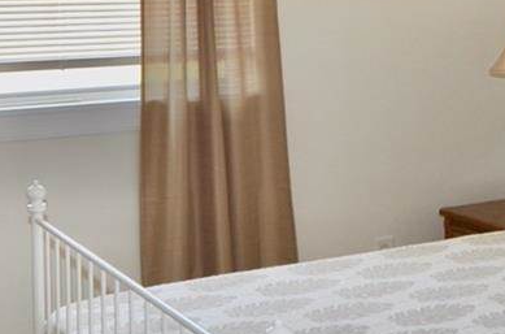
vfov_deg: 18.1
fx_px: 1035
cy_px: 49
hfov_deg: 25.9
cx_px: 515
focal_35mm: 74
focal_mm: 12
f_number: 4
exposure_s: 1/60
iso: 250
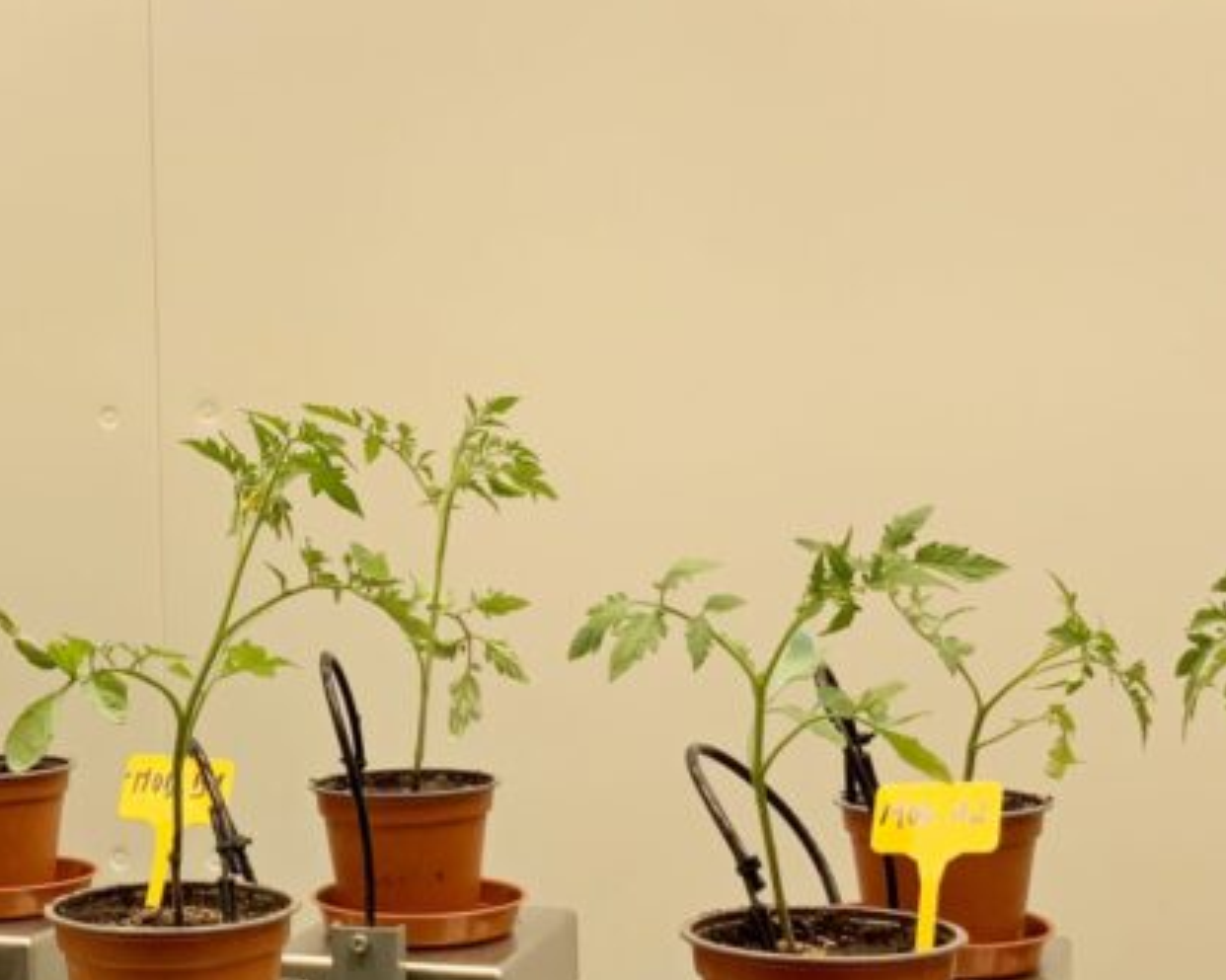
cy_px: 545
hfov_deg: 26.7
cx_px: 258
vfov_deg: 21.8
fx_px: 2539
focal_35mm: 70
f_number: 1.8
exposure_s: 1/1221
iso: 16
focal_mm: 3
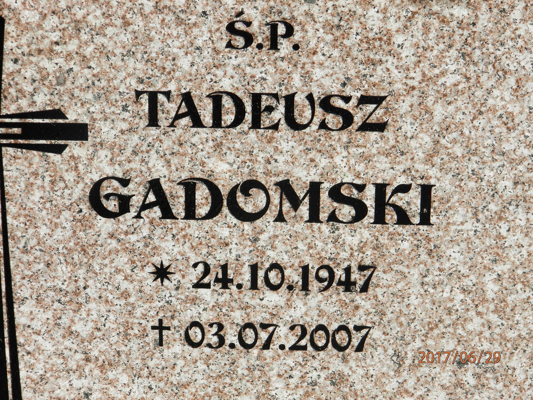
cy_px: 200
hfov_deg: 14.9
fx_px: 2032
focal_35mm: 132
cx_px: 266
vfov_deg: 11.2
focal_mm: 23.6
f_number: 13.4
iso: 80
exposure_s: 1/80
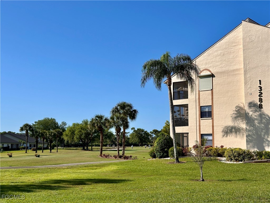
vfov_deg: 30.3
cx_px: 135
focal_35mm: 48
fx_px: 374
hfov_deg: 39.7
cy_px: 102
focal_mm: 6.86
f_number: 1.78
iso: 64
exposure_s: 1/6623
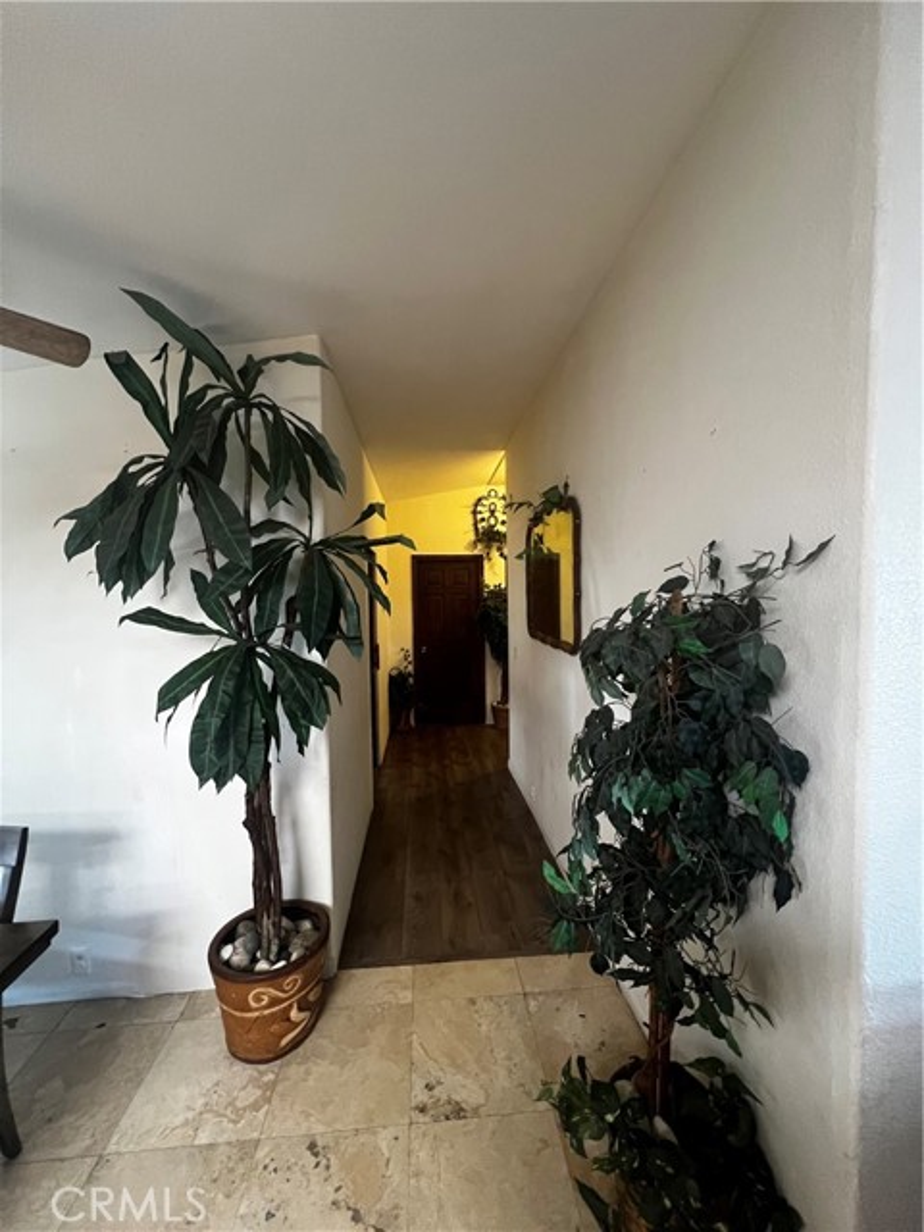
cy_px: 616
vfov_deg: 106.2
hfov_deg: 89.9
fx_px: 463
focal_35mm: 13
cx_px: 462
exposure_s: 1/60
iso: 640
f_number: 1.8
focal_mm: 1.57
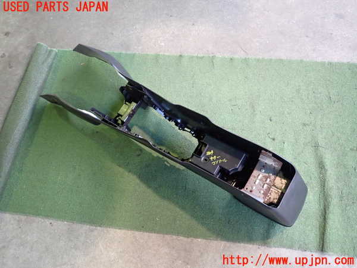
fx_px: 258
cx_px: 178
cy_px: 134
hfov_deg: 69.4
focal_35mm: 25
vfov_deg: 54.9
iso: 640
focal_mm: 4.5
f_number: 2
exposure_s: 1/80
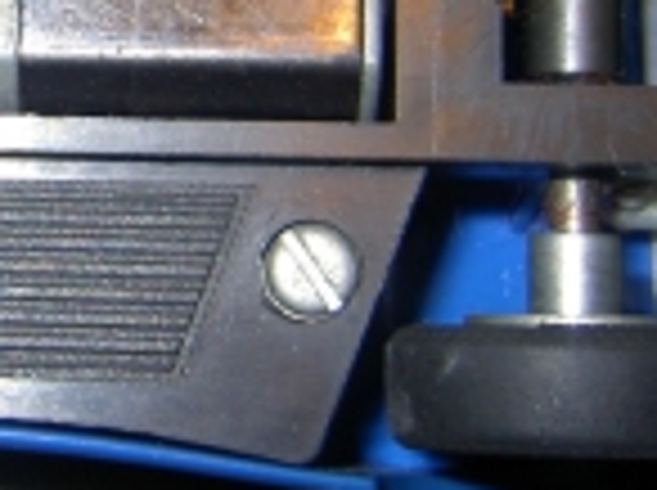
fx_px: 2122
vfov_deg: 13.1
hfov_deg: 17.0
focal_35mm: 112
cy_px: 36
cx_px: -81
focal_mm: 5.6
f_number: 2.8
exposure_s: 1/60
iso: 50
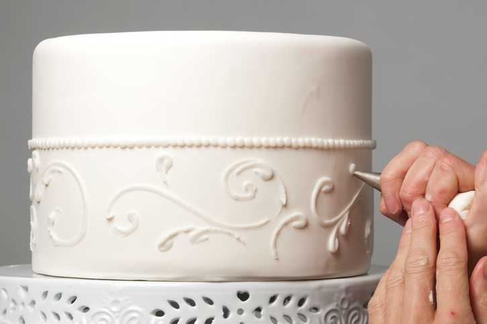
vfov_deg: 13.0
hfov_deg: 19.5
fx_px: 1419
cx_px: 244
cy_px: 162
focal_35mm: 105
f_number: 13
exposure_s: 1/125
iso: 100
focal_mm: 70
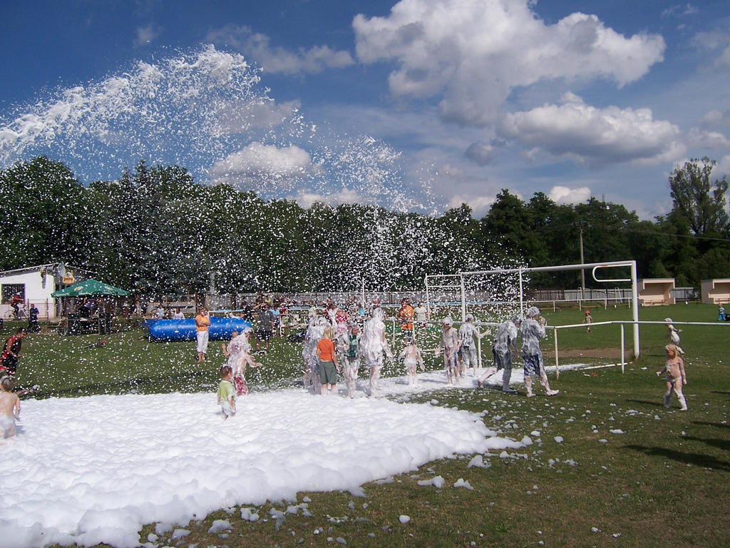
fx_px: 696
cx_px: 365
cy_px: 274
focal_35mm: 33
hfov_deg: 55.4
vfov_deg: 42.9
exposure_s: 1/1000
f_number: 5.6
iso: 80
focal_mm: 5.5
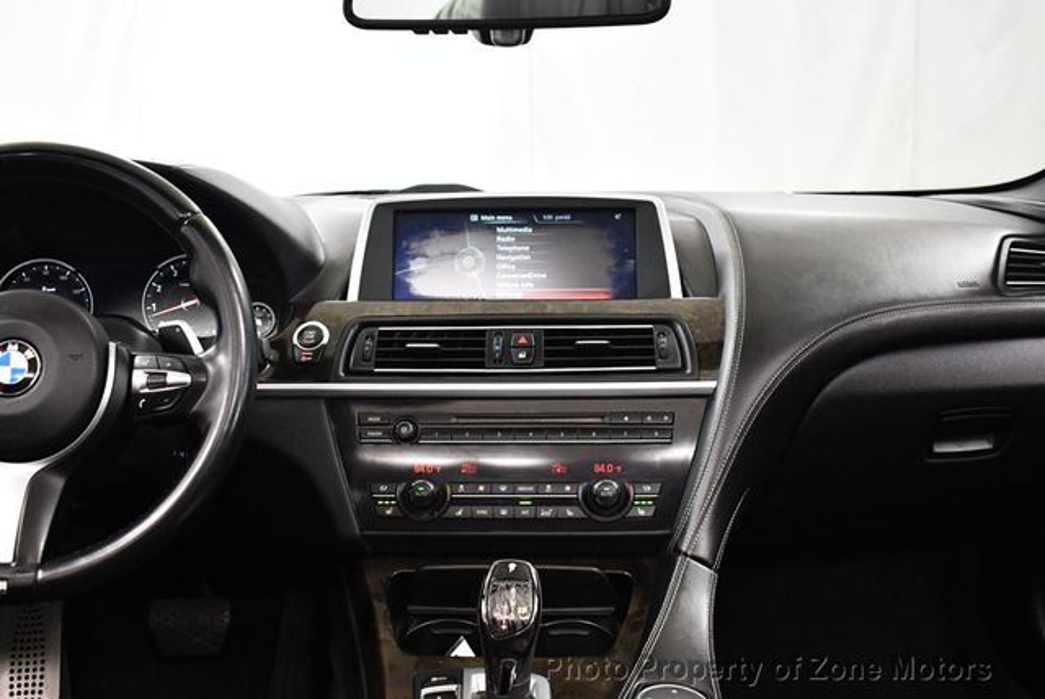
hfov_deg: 53.1
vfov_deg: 36.9
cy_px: 350
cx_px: 522
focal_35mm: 36
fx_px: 1046
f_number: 3.5
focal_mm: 18
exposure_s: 1/100
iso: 3200
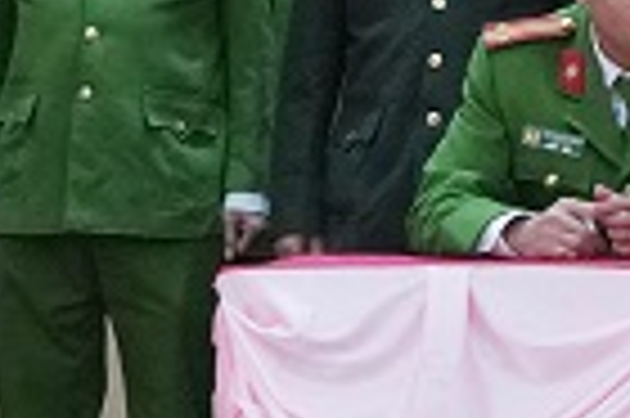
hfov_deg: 6.9
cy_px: -279
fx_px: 4999
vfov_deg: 4.7
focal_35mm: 286
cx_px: 1440
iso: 1600
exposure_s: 1/80
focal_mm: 26
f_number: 5
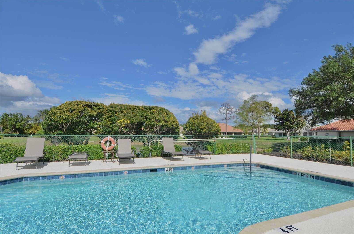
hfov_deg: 53.2
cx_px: 177
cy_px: 117
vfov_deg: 36.7
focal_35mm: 36
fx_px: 353
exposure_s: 1/320
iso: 100
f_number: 9
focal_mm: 24
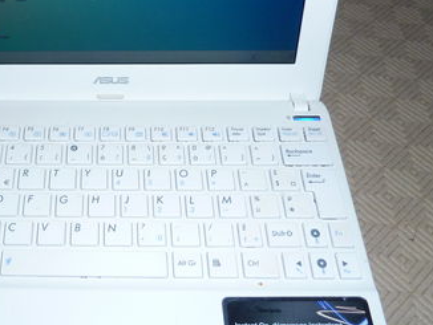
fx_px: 576
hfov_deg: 39.5
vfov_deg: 31.3
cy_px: 105
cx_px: 85
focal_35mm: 46
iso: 160
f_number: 3.3
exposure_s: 1/30
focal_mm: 4.1
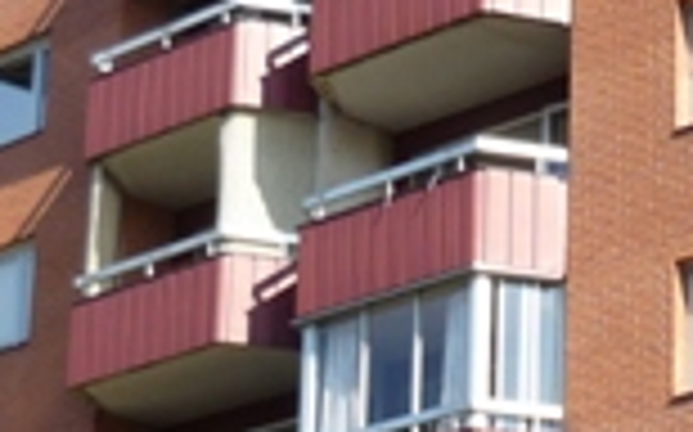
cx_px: 594
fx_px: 2737
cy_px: 405
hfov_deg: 14.3
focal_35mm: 145
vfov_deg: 9.0
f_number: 2.8
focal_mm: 5.5
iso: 100
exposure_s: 1/640
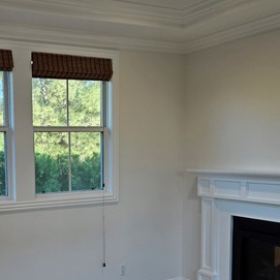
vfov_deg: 34.9
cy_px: 192
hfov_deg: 33.7
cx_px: 34
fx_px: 439
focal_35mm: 48
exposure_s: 1/120
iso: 50
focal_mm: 5.4
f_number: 1.8
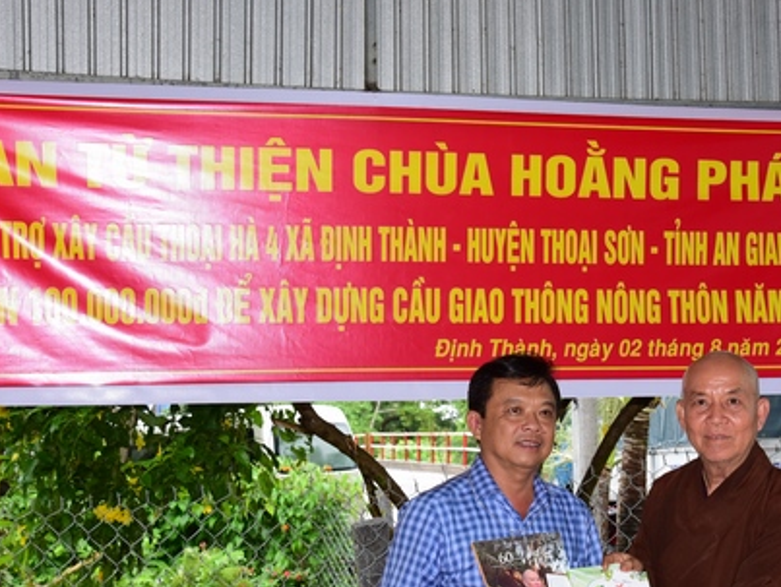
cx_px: 488
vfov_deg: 23.7
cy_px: 333
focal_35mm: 62
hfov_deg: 31.0
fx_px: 1400
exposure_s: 1/60
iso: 800
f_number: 6.3
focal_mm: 40
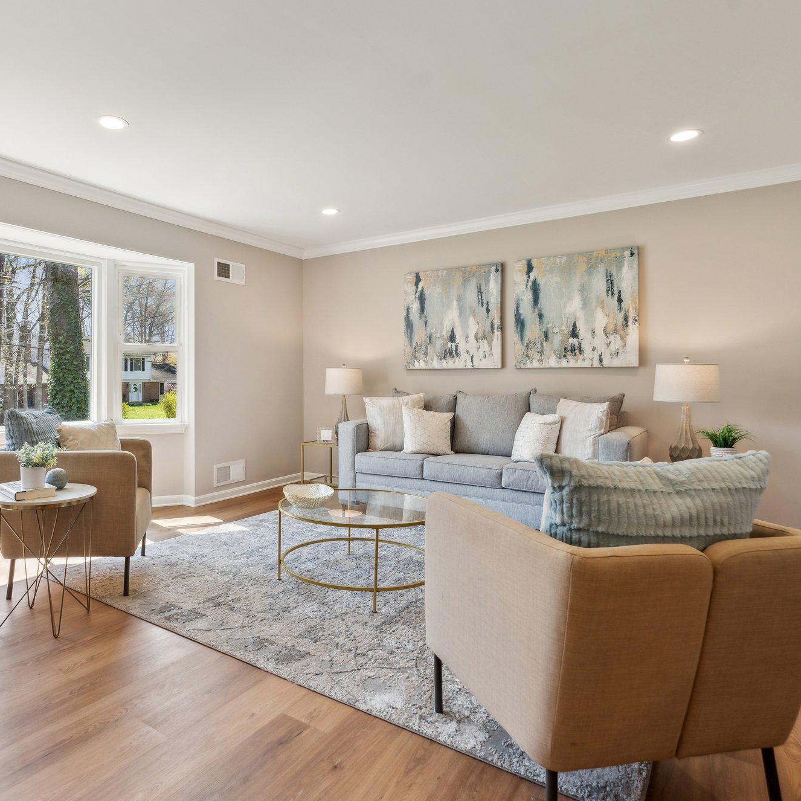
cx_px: 291
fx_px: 567
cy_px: 394
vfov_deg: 70.5
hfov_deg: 69.1
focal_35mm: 22
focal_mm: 16.5
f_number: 8
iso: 200
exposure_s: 1/30
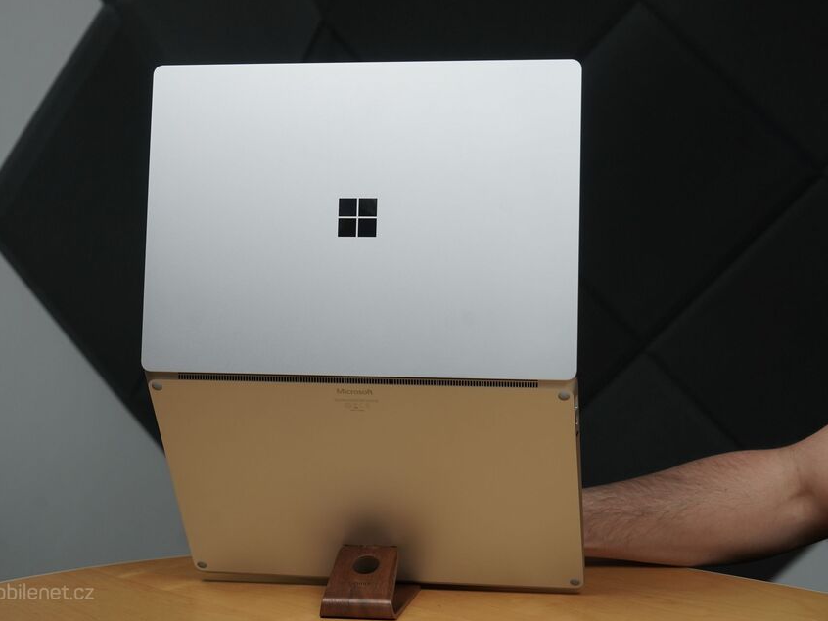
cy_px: 309
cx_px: 390
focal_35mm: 60
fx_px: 1436
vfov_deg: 24.4
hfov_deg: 32.2
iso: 1000
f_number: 6.3
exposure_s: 1/250
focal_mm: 55
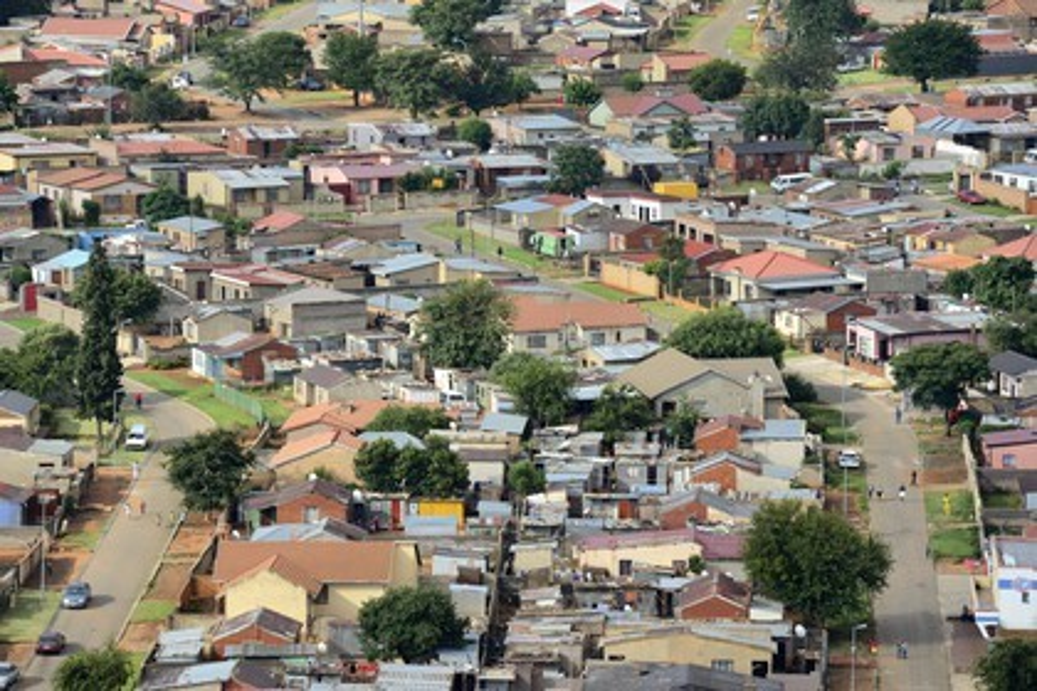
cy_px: 346
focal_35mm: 200
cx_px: 518
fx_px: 5761
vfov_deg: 6.9
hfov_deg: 10.3
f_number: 8
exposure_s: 1/320
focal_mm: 200
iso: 200
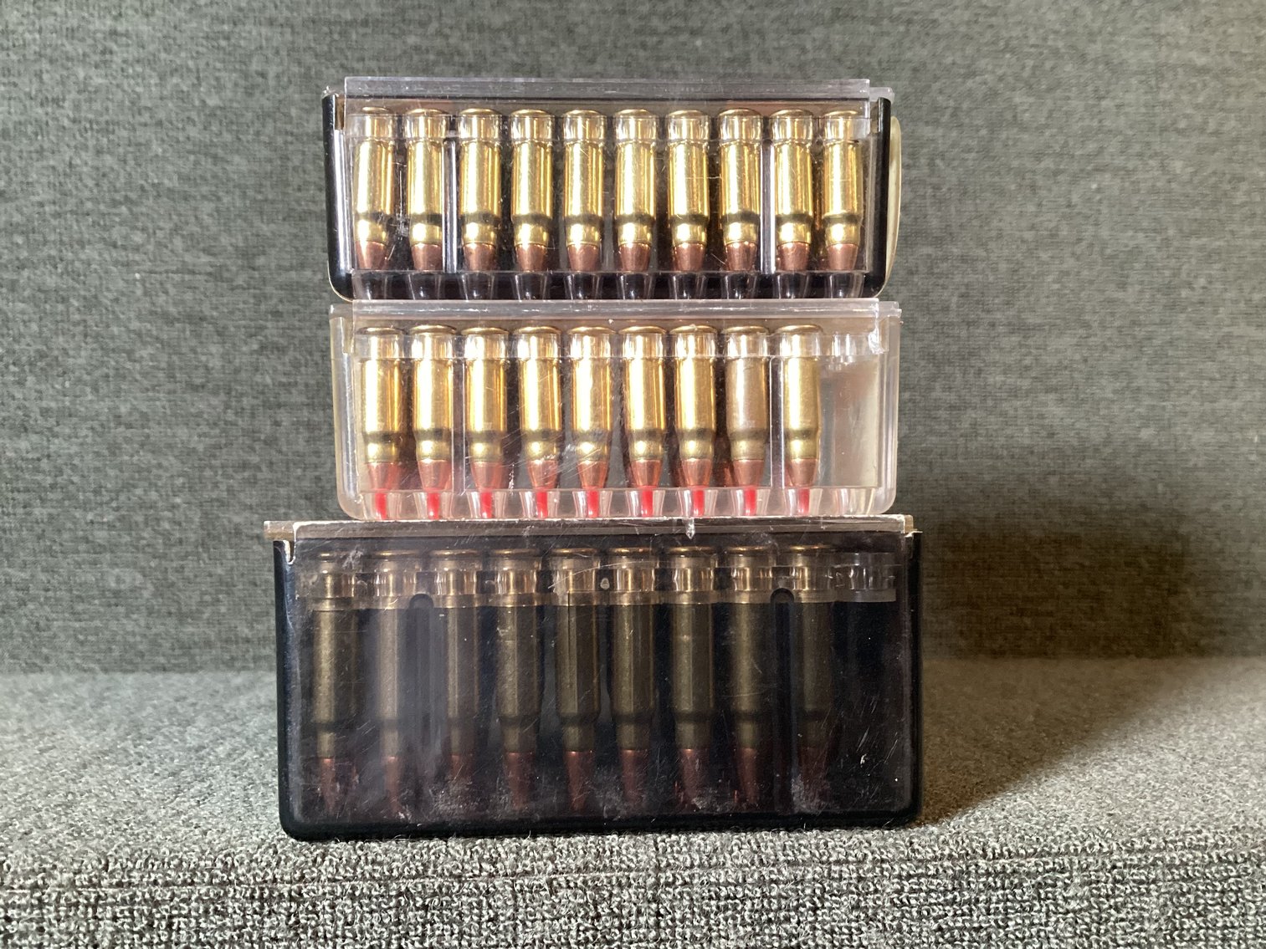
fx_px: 1134
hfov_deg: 58.3
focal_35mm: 31
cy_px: 474
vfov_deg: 45.4
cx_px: 633
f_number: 2.4
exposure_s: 1/50
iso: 250
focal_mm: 3.3
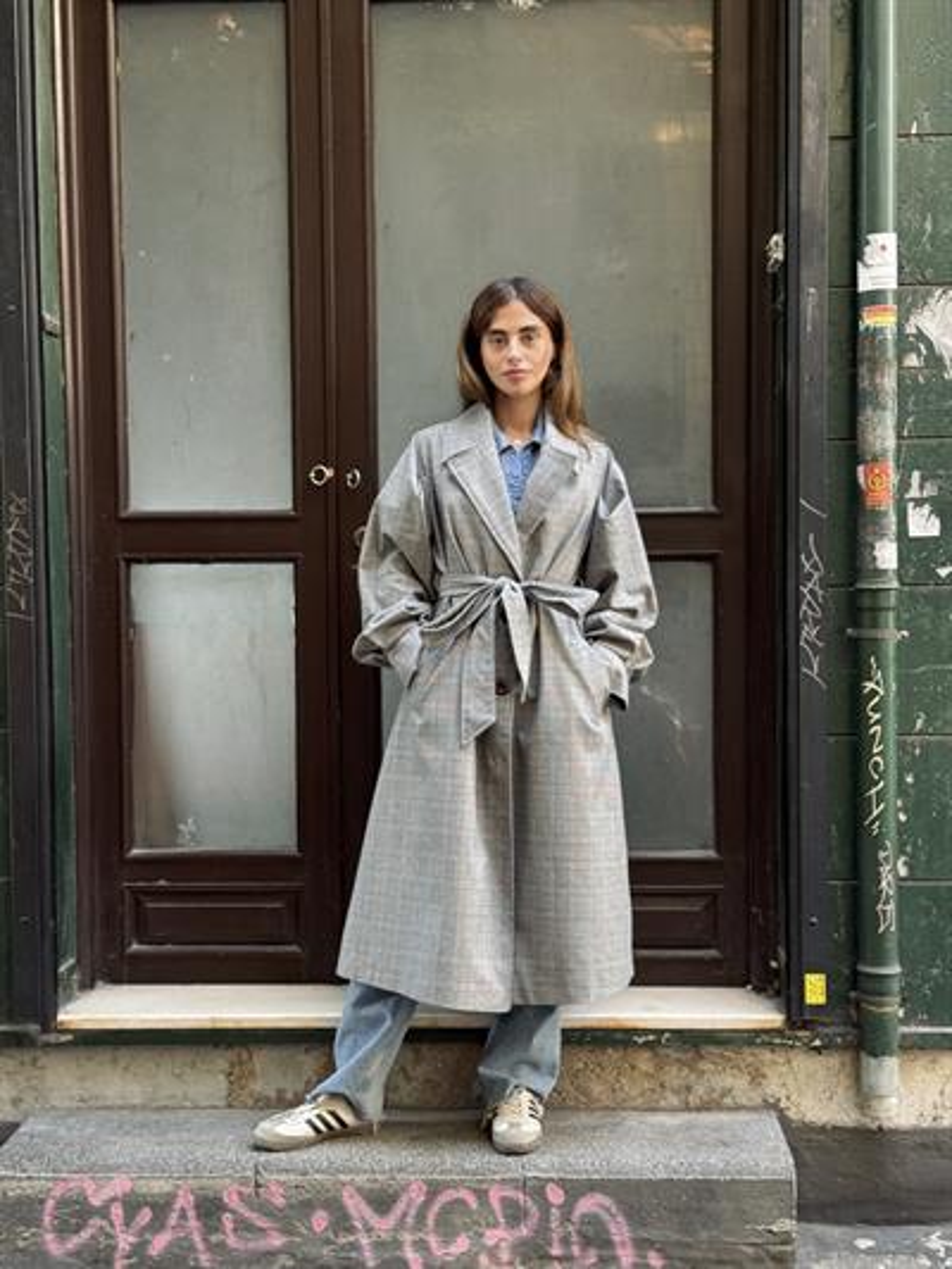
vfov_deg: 39.6
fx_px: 1759
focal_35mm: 48
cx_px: 476
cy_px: 634
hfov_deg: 30.3
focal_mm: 6.76
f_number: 1.78
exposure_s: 1/50
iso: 64
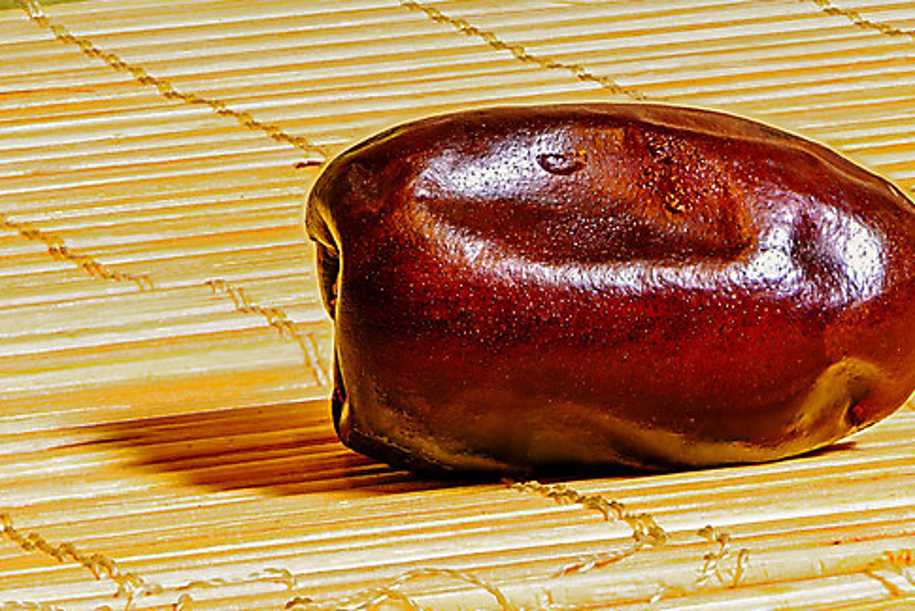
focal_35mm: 158
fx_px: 4008
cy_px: 315
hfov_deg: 13.0
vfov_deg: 8.7
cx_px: 553
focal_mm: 85
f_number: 16
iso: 100
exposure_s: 1/1.67
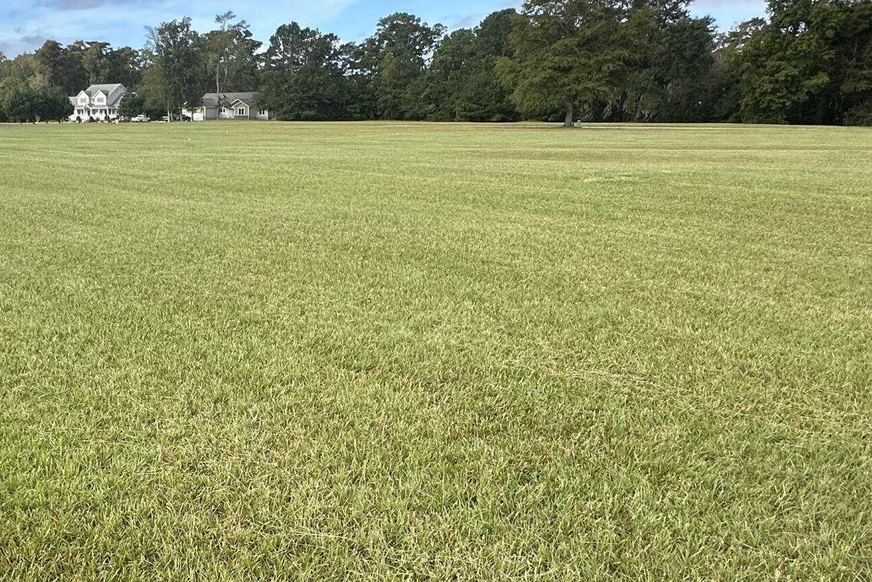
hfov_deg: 51.6
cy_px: 391
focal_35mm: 34
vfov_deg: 38.4
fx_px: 824
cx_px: 153
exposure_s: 1/615
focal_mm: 2.22
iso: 40
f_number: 2.2
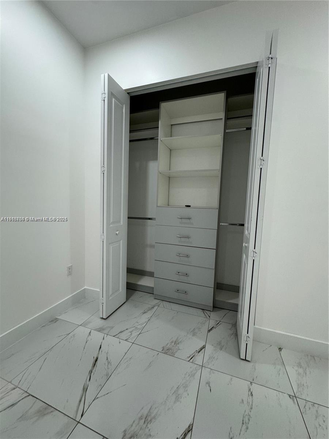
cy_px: 220
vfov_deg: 102.1
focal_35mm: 14
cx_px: 164
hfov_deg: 85.7
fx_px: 177
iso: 160
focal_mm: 2.22
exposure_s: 1/60
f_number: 2.2
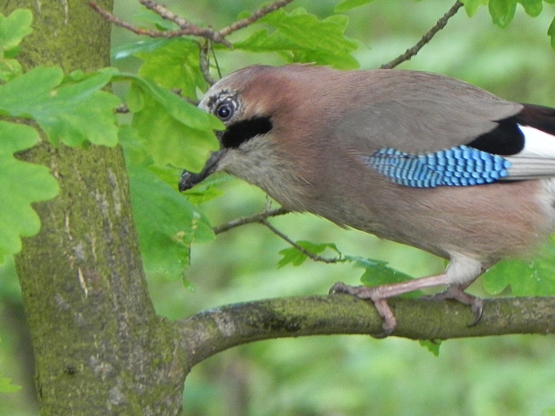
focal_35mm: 1091
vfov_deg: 1.4
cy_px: 249
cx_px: 365
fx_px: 17492
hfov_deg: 1.8
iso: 400
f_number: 8
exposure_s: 1/39.2
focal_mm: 120
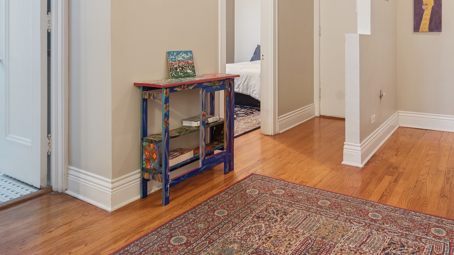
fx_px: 325
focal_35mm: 27
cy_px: 45
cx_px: 273
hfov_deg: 69.1
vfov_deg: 40.8
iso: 200
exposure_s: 1.3
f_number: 8
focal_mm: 12
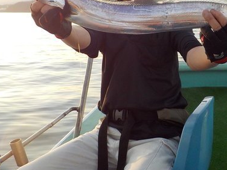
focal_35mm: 51
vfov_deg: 27.9
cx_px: 147
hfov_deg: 37.2
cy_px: 33
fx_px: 334
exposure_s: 1/320
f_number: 3.3
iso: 125
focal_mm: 4.1
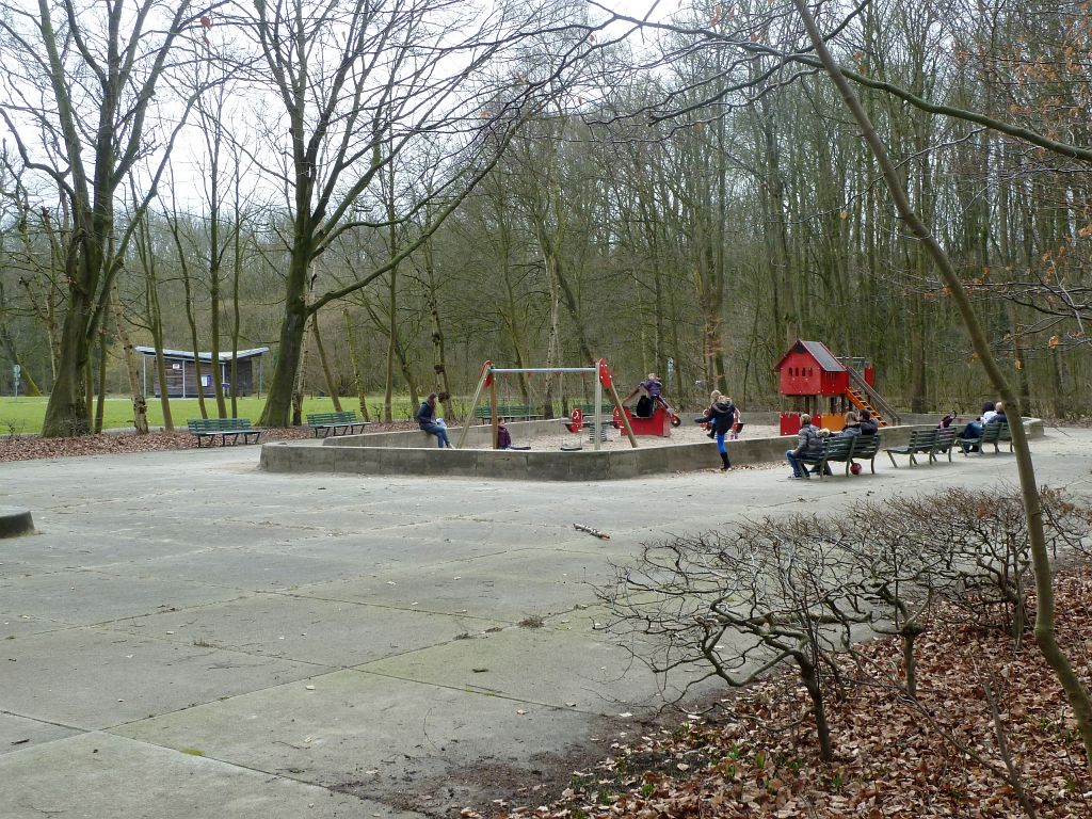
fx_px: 1325
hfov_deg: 44.8
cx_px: 546
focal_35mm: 42
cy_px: 410
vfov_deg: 34.3
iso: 80
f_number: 3.7
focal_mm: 6.9
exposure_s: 1/100
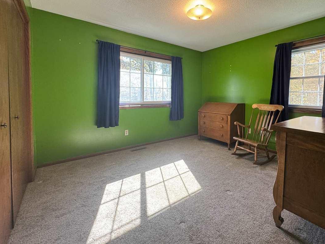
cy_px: 101
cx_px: 185
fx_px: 160
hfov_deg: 90.5
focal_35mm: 17
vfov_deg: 74.2
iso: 200
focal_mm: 2.22
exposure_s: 1/99
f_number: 2.2
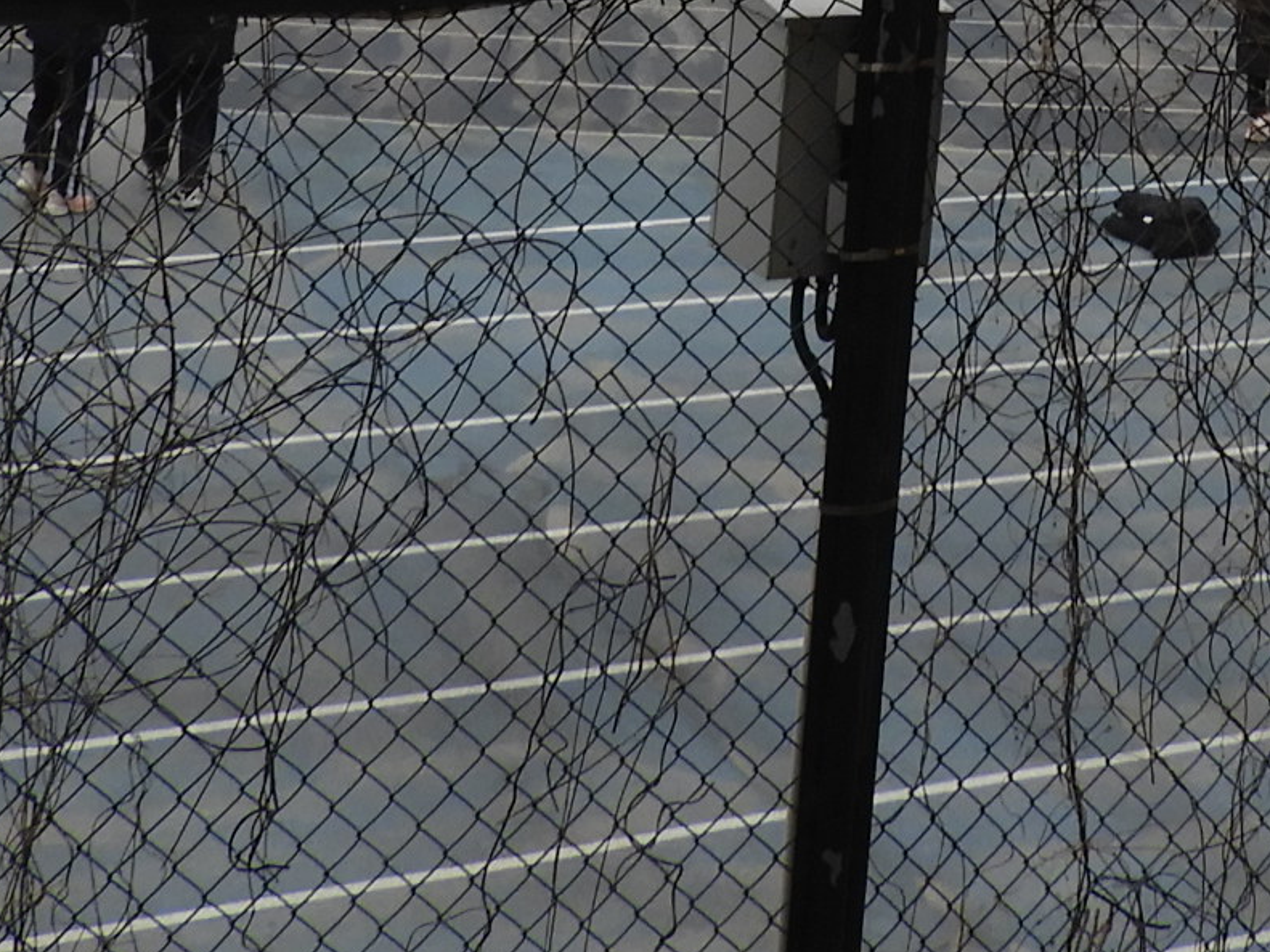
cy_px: -902
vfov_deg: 13.1
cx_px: 981
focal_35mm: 99
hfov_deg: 19.7
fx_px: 3632
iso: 100
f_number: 3.3
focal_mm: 4.3
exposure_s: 1/80
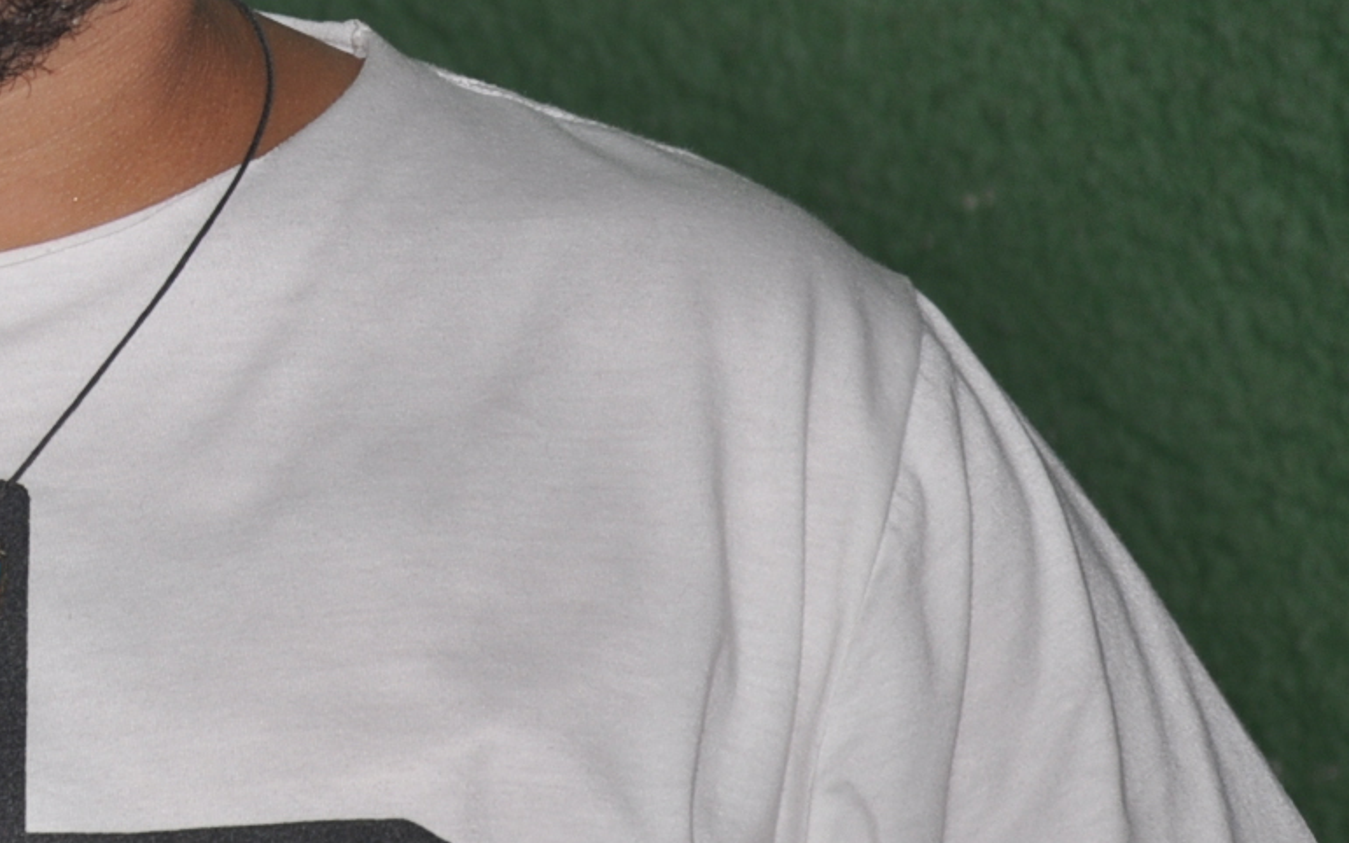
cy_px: -129
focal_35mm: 382
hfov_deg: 5.5
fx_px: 14045
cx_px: -161
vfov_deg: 3.4
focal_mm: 90
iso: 200
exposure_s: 1/60
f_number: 5.6
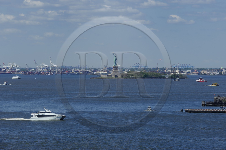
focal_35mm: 200
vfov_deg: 6.9
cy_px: 75
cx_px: 113
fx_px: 1255
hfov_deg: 10.3
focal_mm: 200
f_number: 14
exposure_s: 1/200
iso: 200
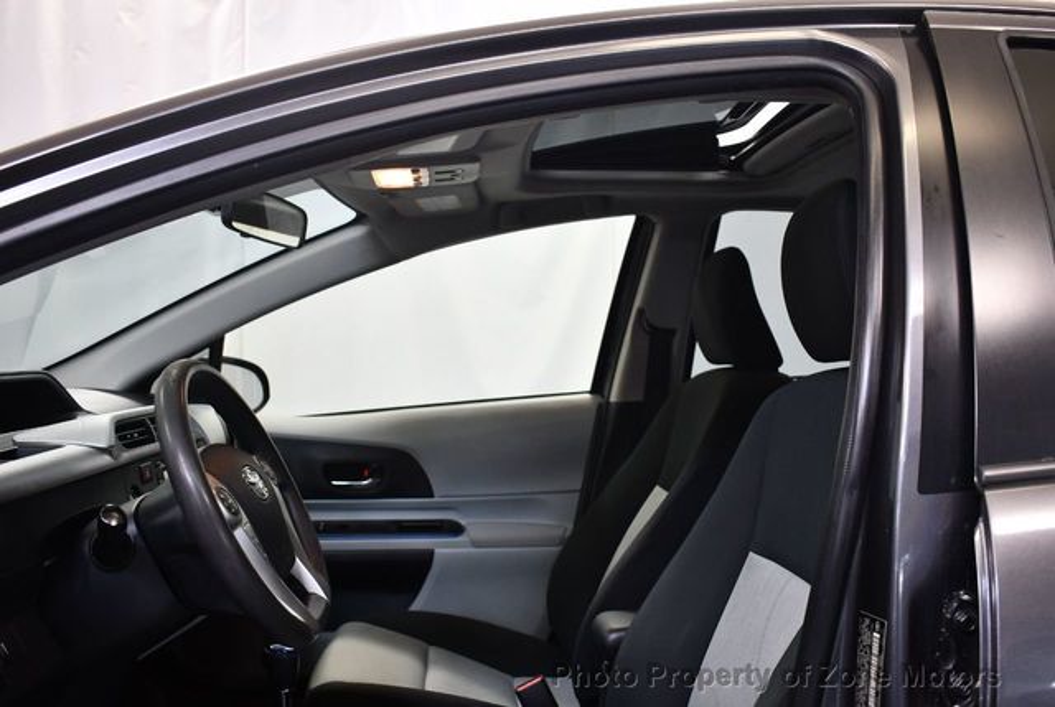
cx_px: 528
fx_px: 1057
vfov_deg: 37.0
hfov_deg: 53.1
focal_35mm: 36
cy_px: 354
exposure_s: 1/125
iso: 1000
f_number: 3.5
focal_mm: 18
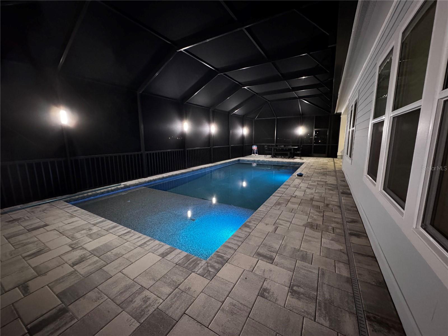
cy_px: 168
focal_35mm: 14
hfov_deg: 102.1
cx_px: 224
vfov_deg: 85.7
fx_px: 181
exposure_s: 1/32.1
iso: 1600
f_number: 2.2
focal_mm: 2.22
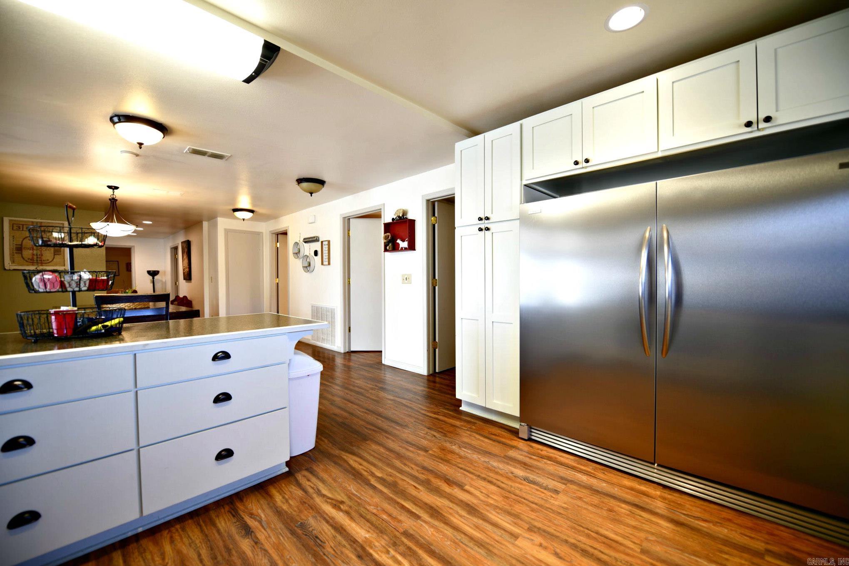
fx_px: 330
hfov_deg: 104.3
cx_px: 424
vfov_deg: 81.2
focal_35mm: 14
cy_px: 283
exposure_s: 1/15
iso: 180
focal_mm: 14
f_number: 2.8
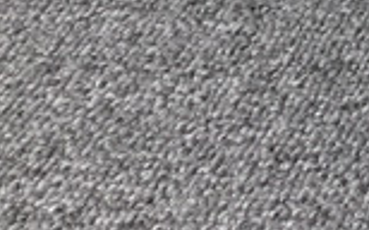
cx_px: 1038
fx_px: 1929
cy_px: -456
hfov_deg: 9.2
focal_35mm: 192
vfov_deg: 6.3
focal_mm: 3.3
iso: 25
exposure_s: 1/255
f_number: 2.4
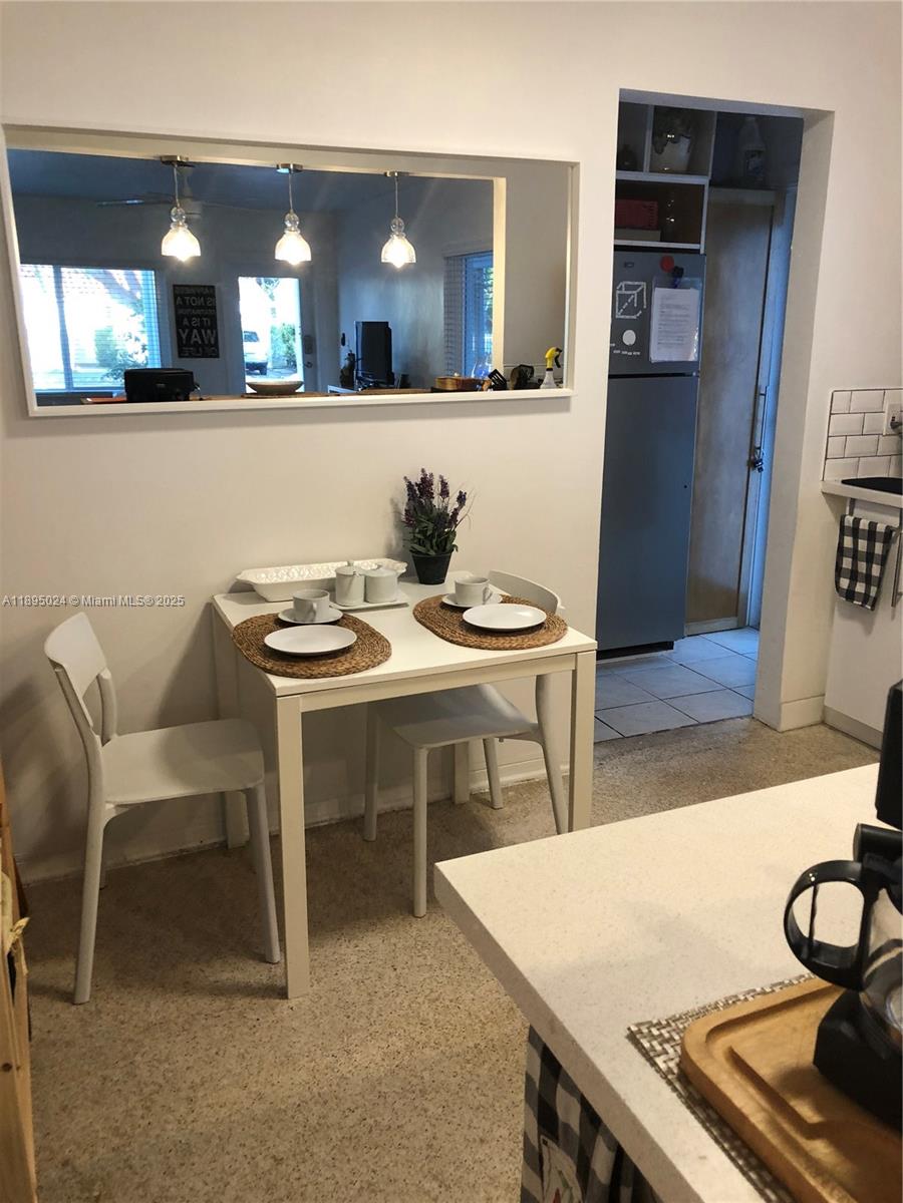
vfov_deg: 63.4
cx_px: 452
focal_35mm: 28
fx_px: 974
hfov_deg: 49.7
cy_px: 602
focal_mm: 3.99
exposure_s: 1/15
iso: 40
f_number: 1.8
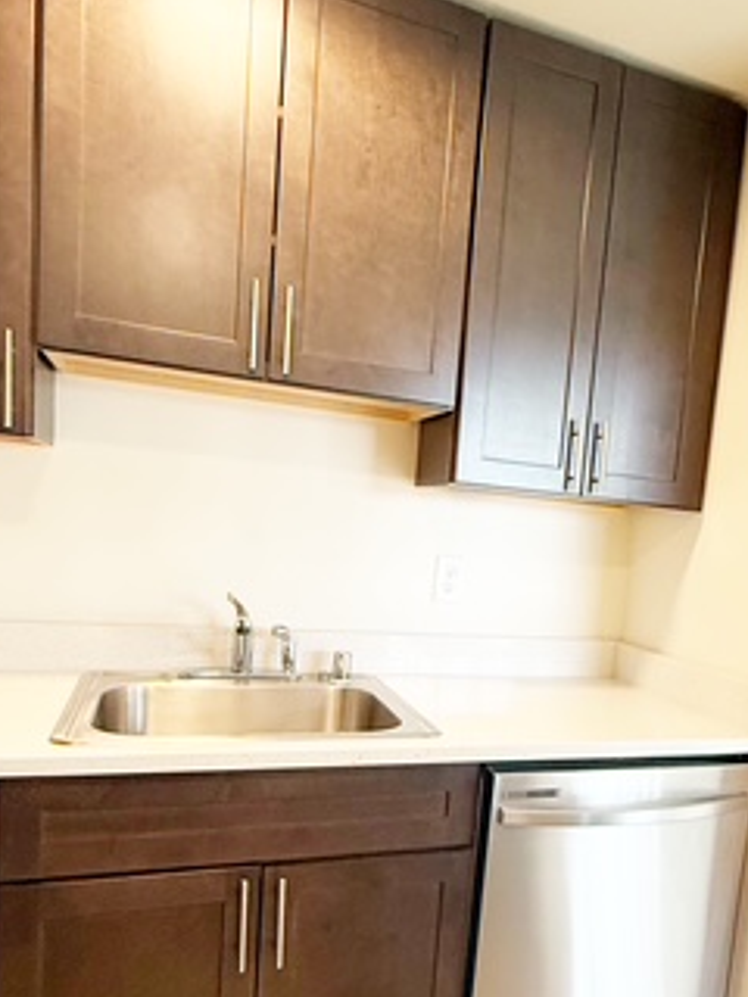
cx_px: 502
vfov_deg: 62.5
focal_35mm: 28
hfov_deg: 48.9
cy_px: 629
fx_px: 807
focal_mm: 2.22
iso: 250
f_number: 2.2
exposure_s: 1/120
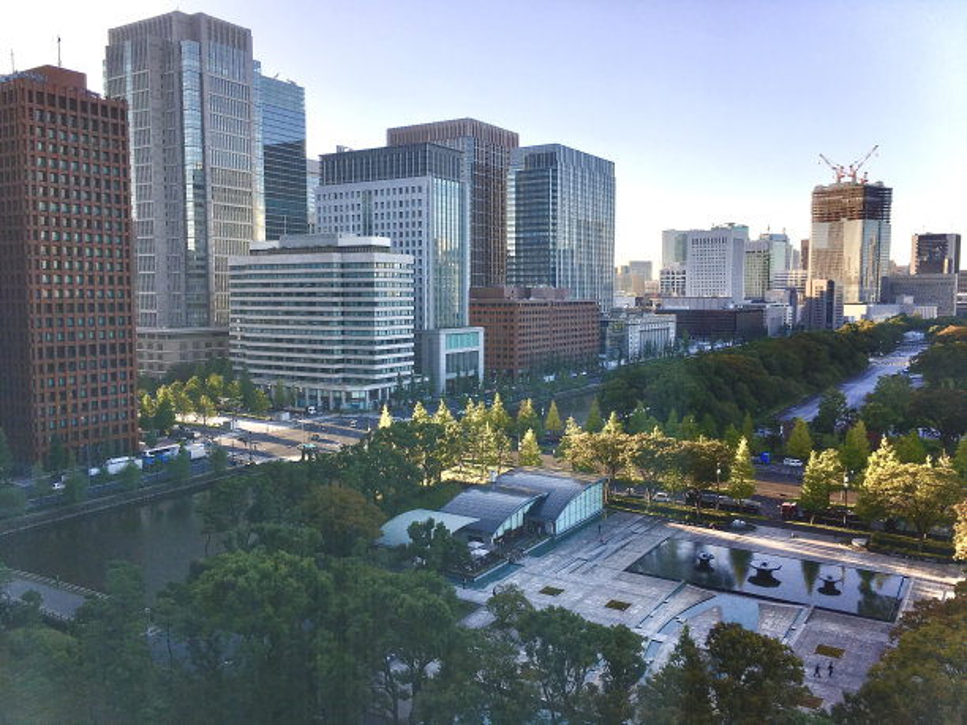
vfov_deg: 48.2
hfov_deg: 61.7
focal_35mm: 29
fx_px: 810
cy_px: 362
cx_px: 484
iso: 25
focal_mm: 4.15
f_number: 2.2
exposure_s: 1/405
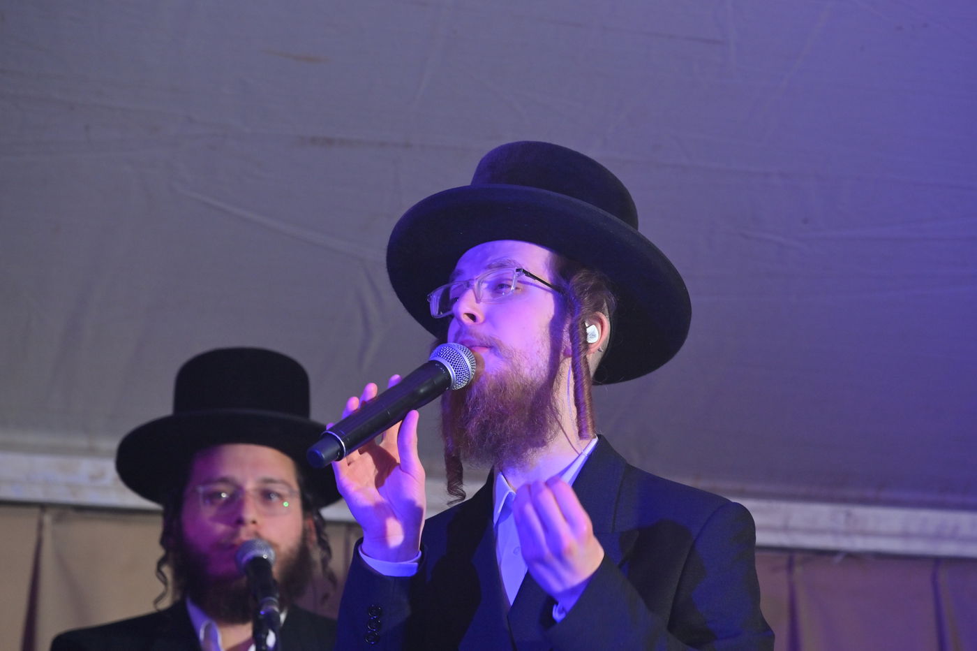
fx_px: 4882
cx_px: 488
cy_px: 326
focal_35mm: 180
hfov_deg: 11.4
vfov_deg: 7.6
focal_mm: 120
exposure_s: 1/100
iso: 250
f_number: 4
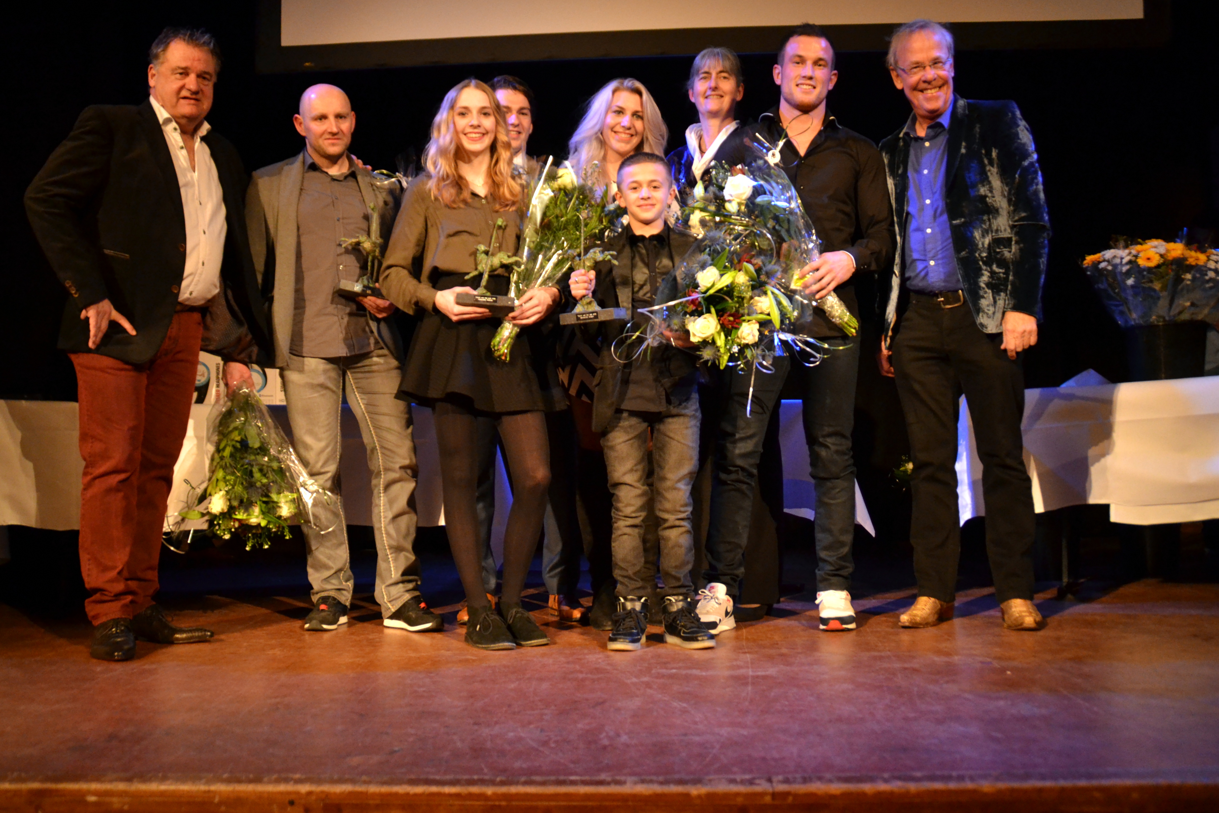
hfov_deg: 57.2
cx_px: 610
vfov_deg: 40.0
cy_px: 406
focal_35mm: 33
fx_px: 1117
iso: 1600
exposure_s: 1/50
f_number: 3.5
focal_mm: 22
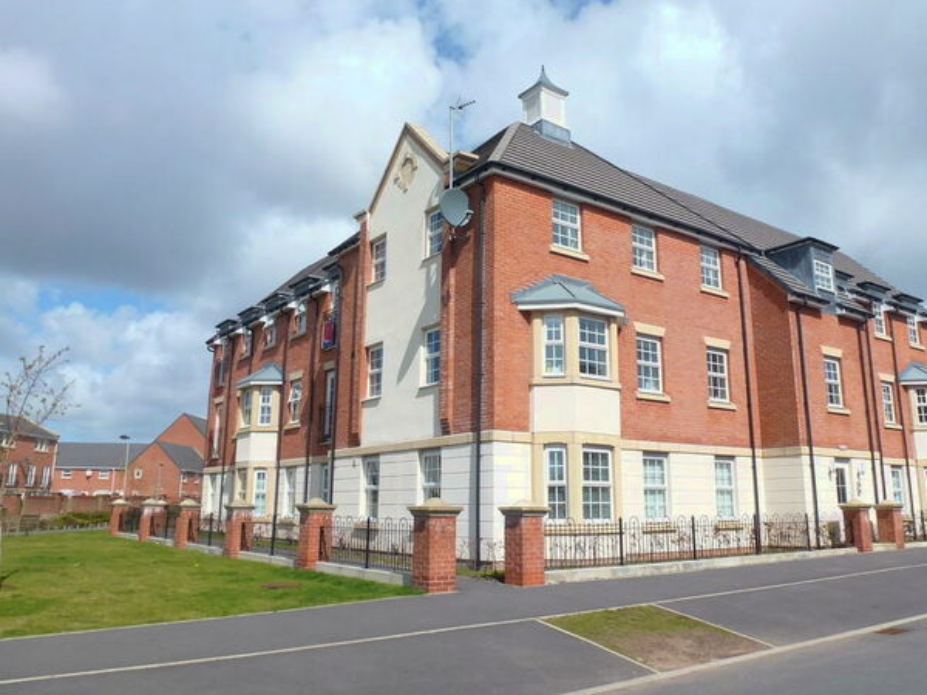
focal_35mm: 28
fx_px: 750
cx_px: 491
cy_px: 320
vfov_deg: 49.7
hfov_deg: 63.4
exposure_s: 1/800
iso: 100
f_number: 4
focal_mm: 4.3
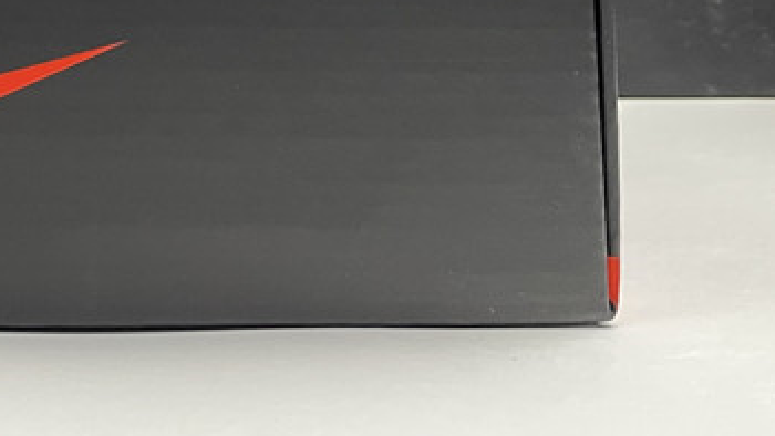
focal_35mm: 81
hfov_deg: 22.6
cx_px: -301
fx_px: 1665
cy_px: -294
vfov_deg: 13.7
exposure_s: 1/88
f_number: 1.6
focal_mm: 4.2
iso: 125
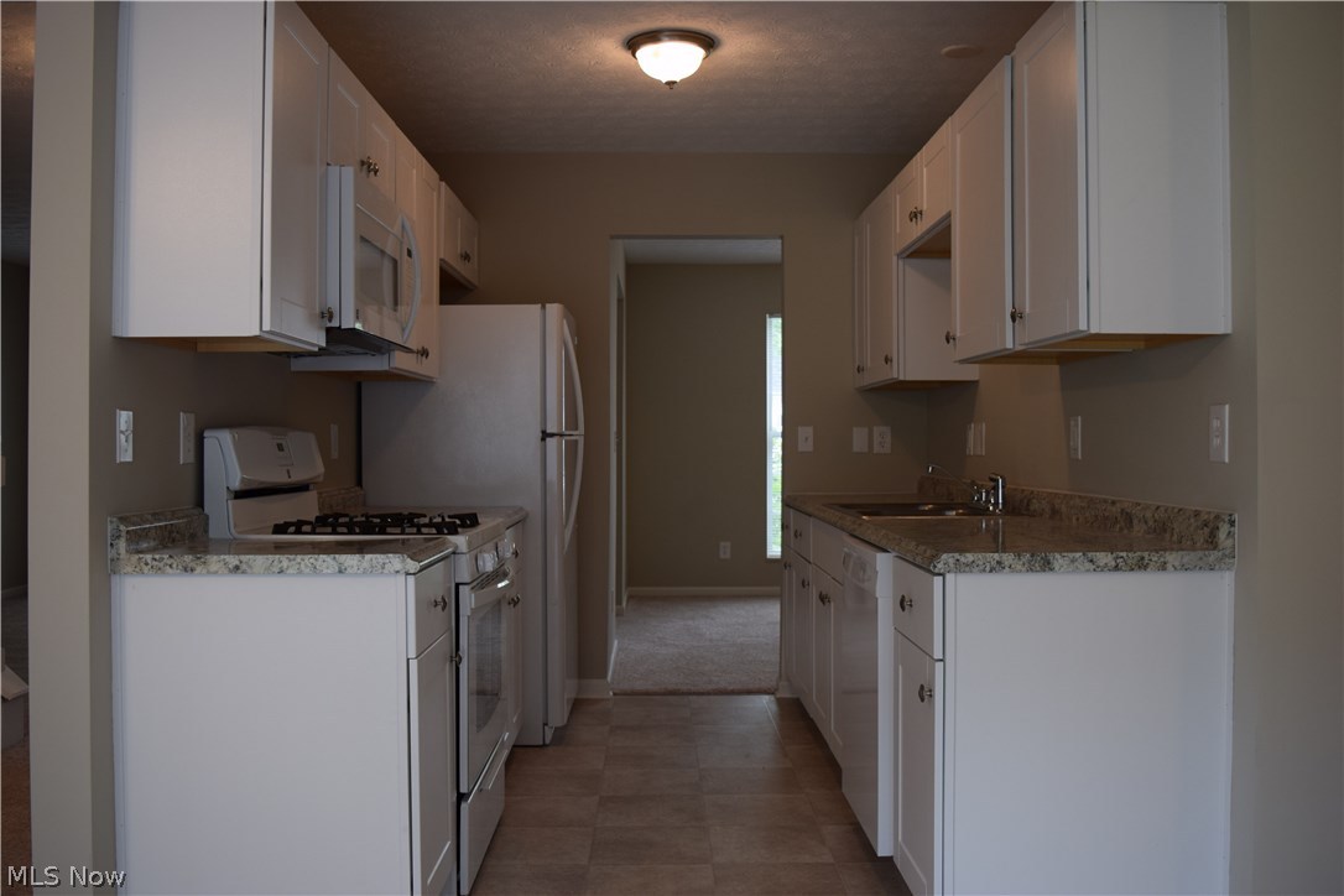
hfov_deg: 57.2
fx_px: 1232
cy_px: 448
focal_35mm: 33
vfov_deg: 40.0
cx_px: 672
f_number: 4.5
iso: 400
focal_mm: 22
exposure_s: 1/80
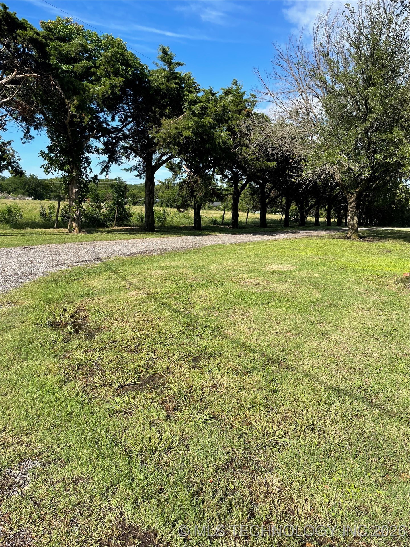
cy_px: 274
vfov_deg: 67.3
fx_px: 411
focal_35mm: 26
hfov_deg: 53.1
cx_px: 205
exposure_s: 1/2257
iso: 32
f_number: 1.6
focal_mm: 4.2
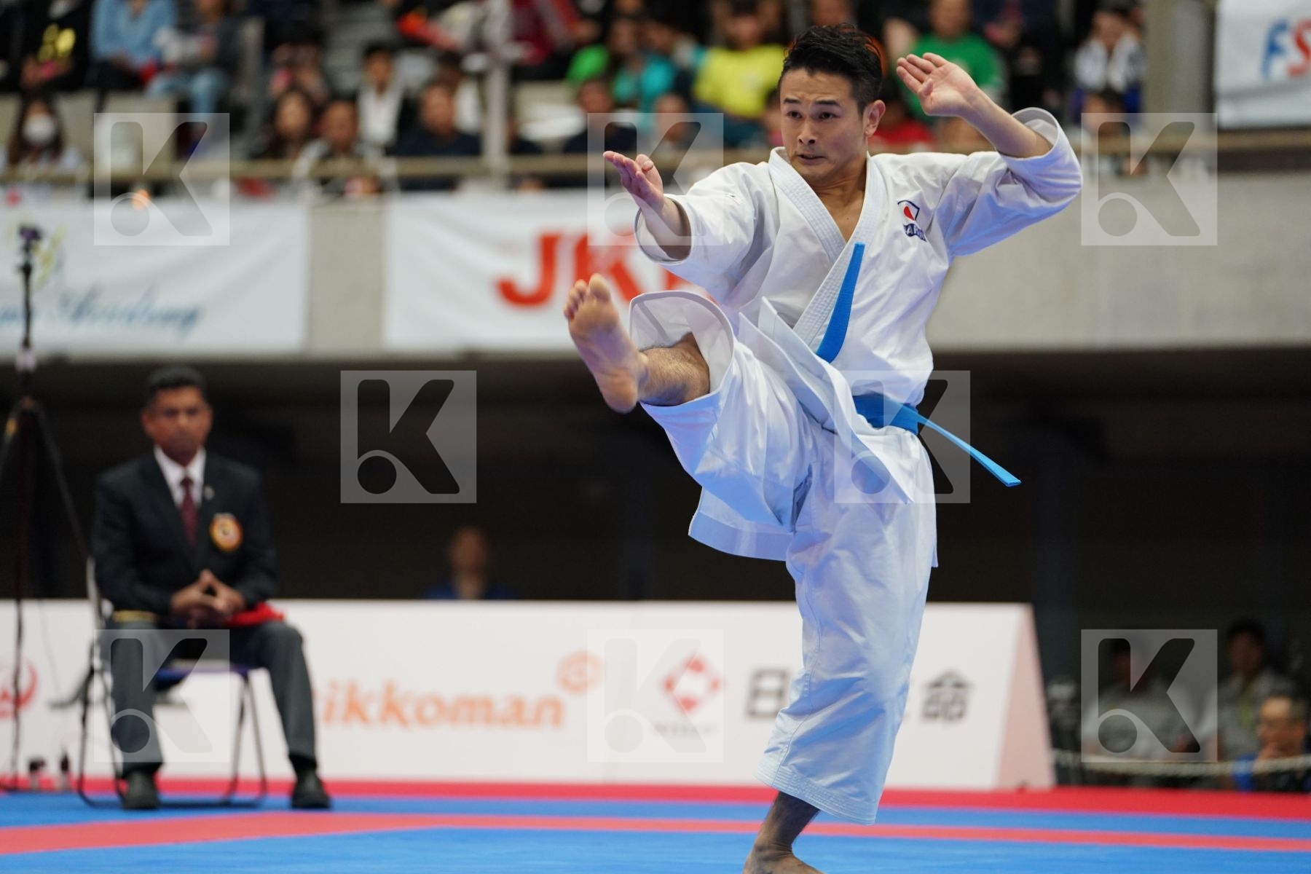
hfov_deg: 12.5
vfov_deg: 8.4
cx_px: 656
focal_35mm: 164
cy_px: 437
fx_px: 5972
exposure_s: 1/500
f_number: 2.8
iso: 2000
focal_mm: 164
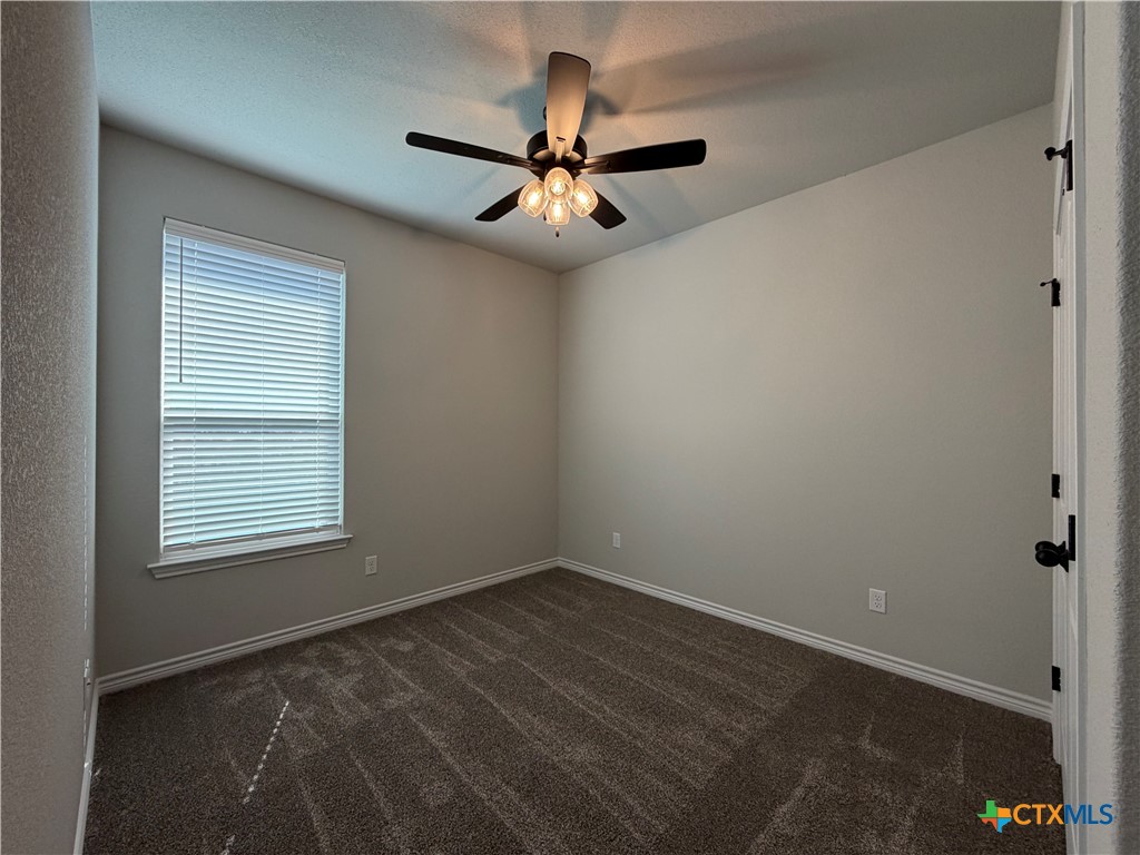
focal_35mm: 14
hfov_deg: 102.1
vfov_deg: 85.7
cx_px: 570
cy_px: 428
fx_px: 461
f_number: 2.2
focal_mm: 2.22
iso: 100
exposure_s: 1/120
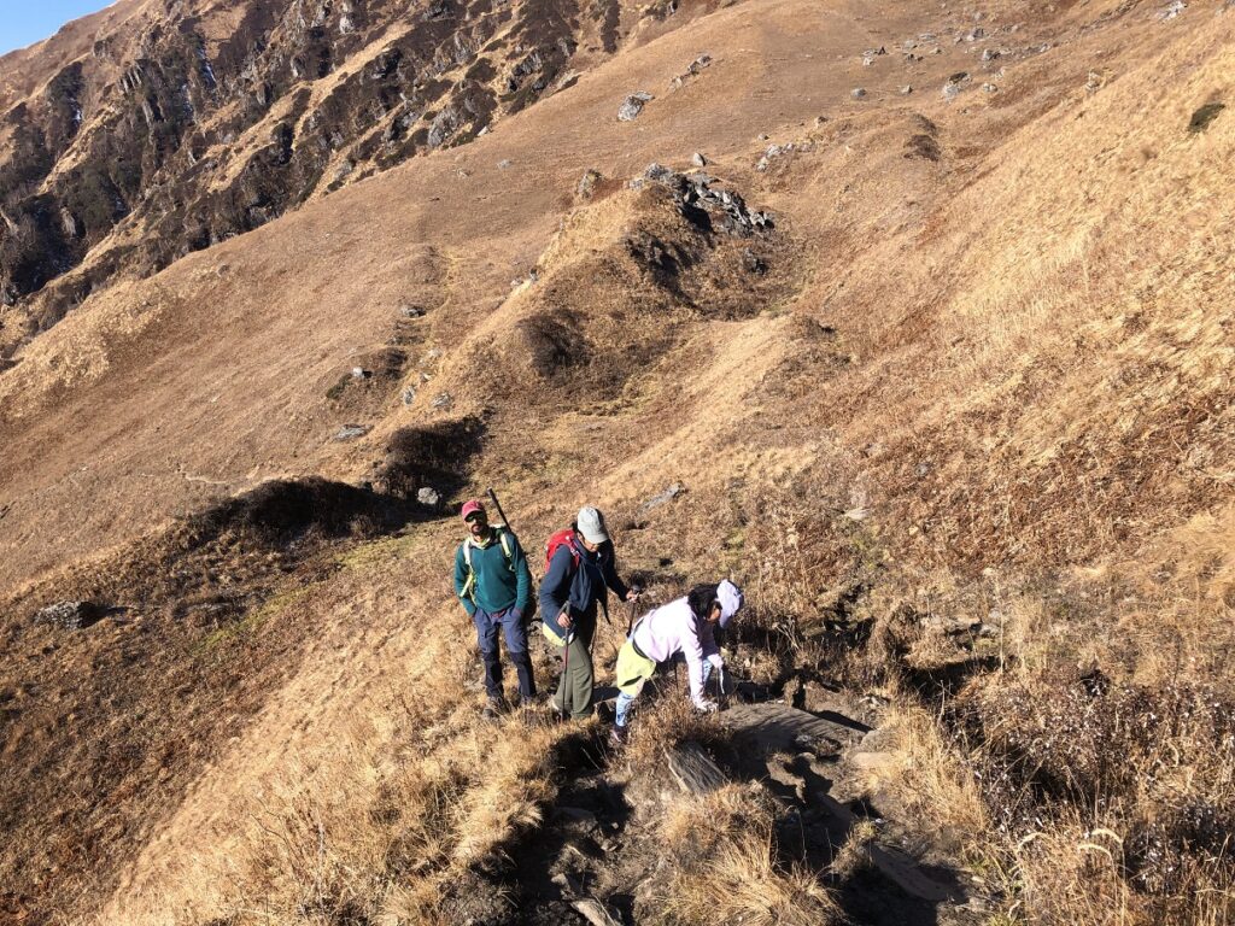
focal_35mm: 28
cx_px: 618
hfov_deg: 63.4
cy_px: 463
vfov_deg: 49.7
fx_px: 999
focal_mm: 3.99
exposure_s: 1/1185
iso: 20
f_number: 1.8
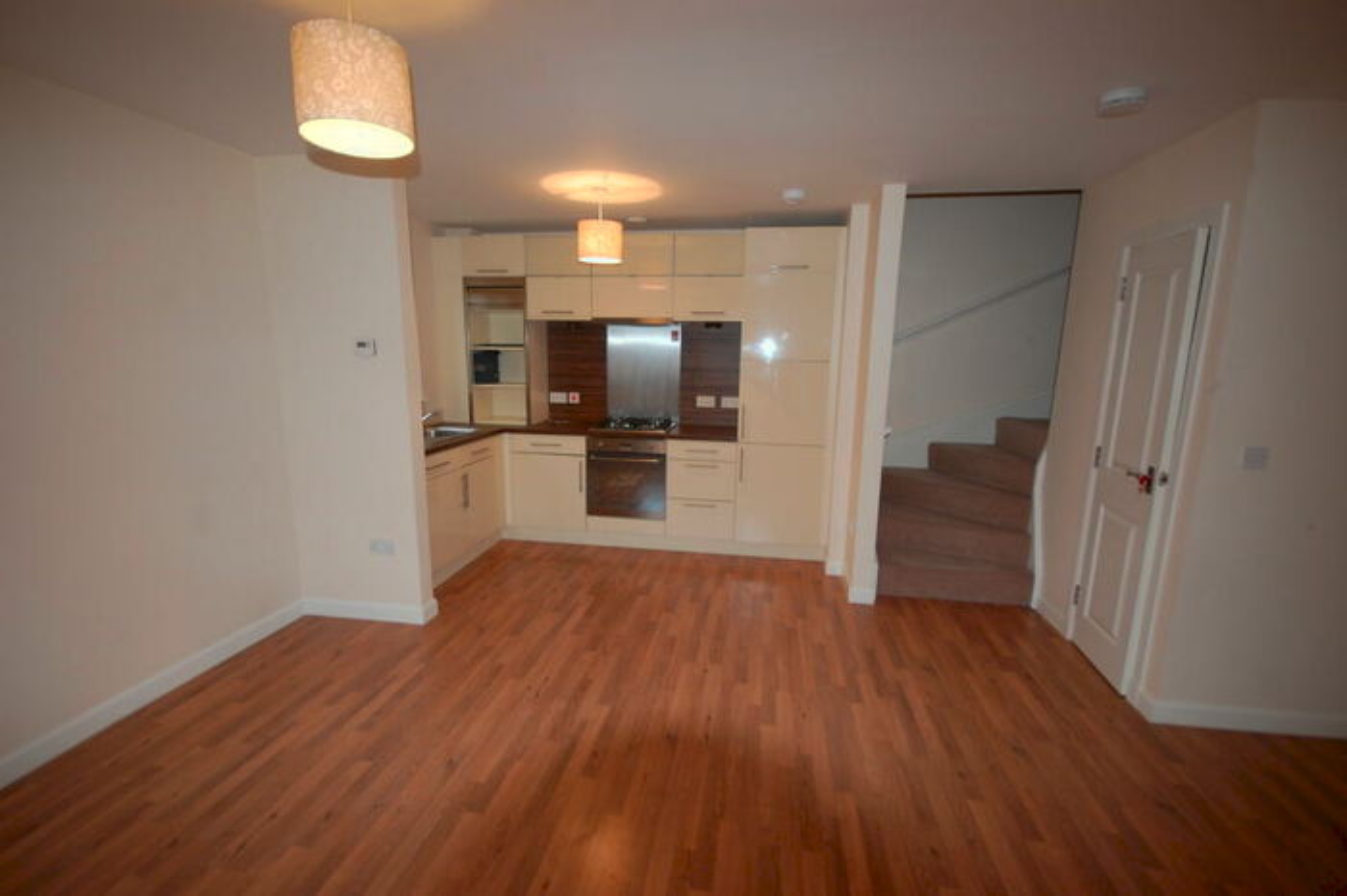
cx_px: 674
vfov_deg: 77.3
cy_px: 448
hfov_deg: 100.4
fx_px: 561
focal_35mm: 15
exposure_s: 1/60
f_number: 4
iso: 400
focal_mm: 10
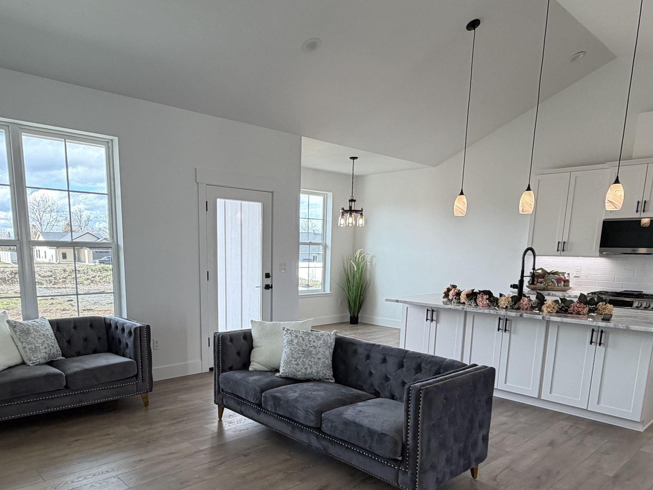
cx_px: 301
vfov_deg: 51.7
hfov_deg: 67.2
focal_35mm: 26
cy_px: 342
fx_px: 491
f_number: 2.2
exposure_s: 1/120
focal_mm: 2.22
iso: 80
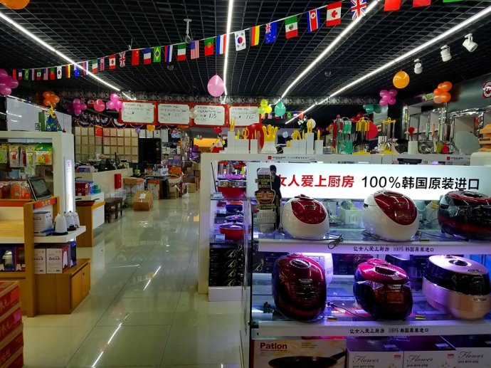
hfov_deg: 67.3
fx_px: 369
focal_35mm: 26
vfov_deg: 53.0
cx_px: 246
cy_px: 184
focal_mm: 4.2
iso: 64
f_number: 1.7
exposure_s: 1/50
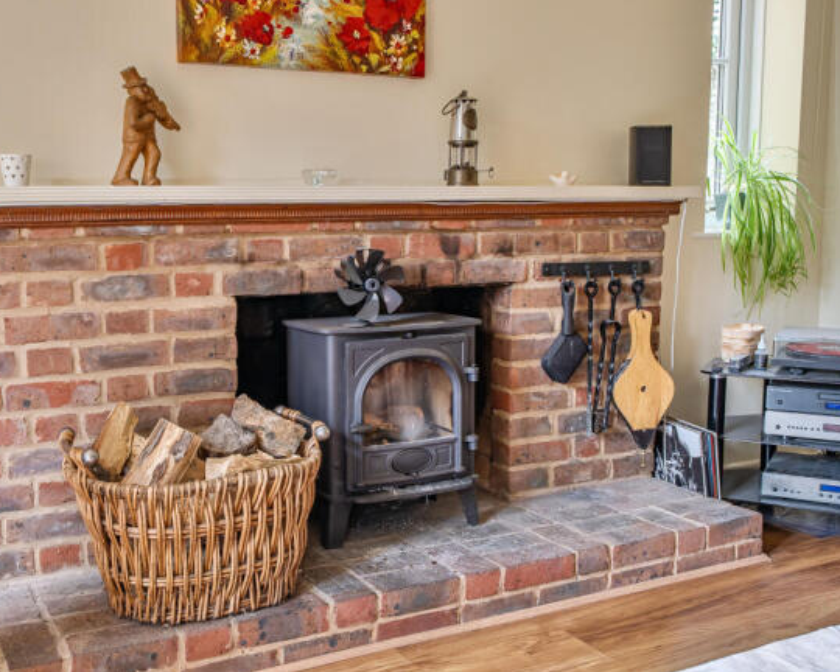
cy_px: 337
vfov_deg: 36.5
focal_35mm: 41
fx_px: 1019
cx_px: 387
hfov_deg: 44.8
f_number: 8
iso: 100
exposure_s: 1/1.67
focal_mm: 24
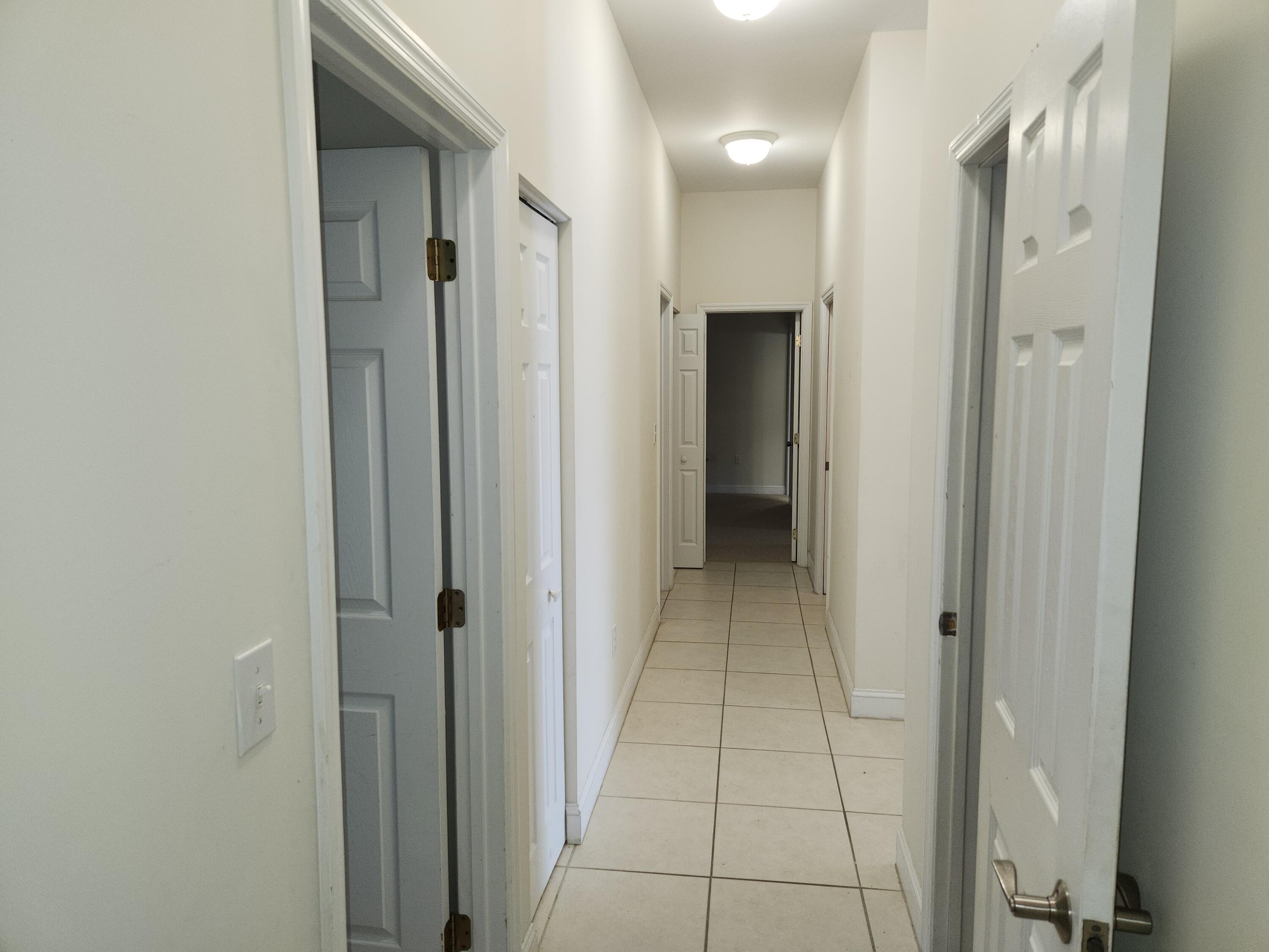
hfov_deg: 73.9
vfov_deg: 58.9
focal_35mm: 23
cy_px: 476
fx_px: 843
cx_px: 634
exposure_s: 1/60
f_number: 1.8
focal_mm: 5.4
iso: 50
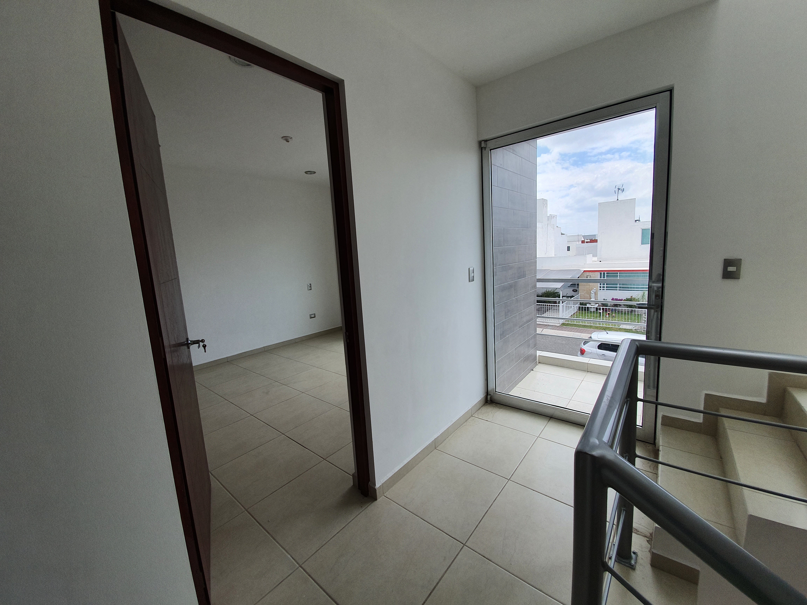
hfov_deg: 106.2
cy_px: 302
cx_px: 404
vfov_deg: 89.9
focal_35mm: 13
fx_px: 303
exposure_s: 1/602
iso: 50
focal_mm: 1.8
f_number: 2.2
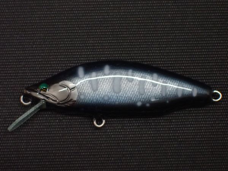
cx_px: 114
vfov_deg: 14.8
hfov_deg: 19.6
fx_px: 659
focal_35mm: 100
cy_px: 86
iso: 1250
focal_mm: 18
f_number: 4.9
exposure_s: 1/100
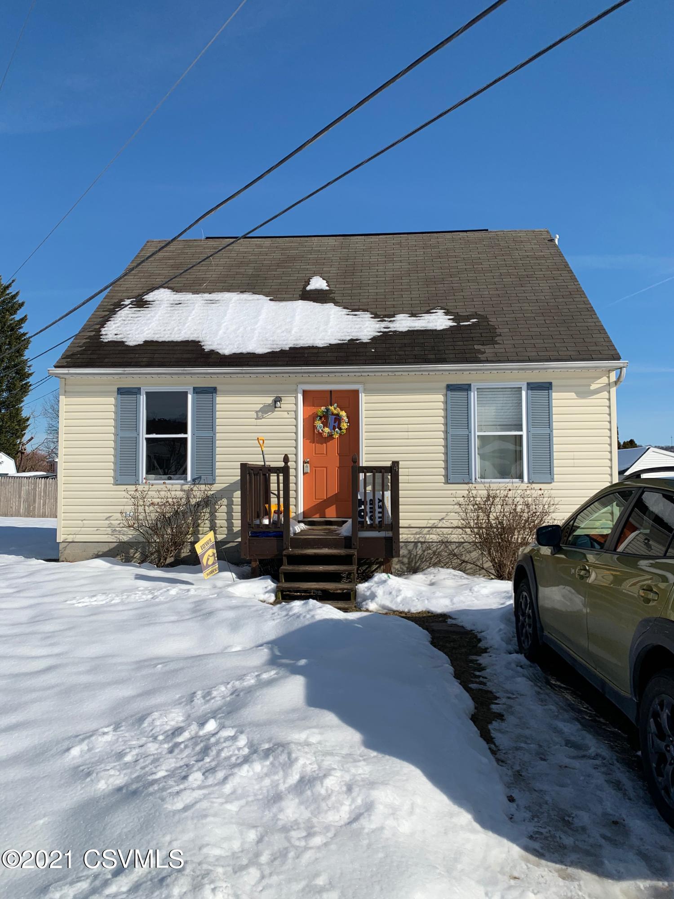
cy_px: 450
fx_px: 675
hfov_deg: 53.1
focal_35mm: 26
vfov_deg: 67.3
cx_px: 337
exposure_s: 1/4464
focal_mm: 4.25
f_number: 1.8
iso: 25
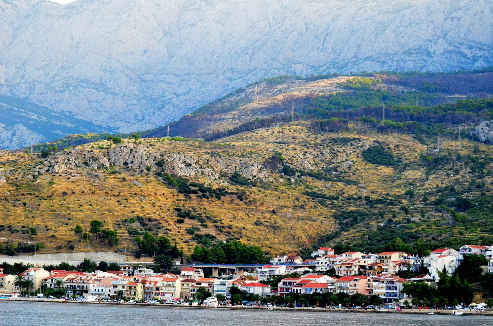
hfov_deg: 19.5
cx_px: 246
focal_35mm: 105
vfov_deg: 13.0
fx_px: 1434
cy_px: 163
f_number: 4.5
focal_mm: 70
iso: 5000
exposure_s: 1/3200
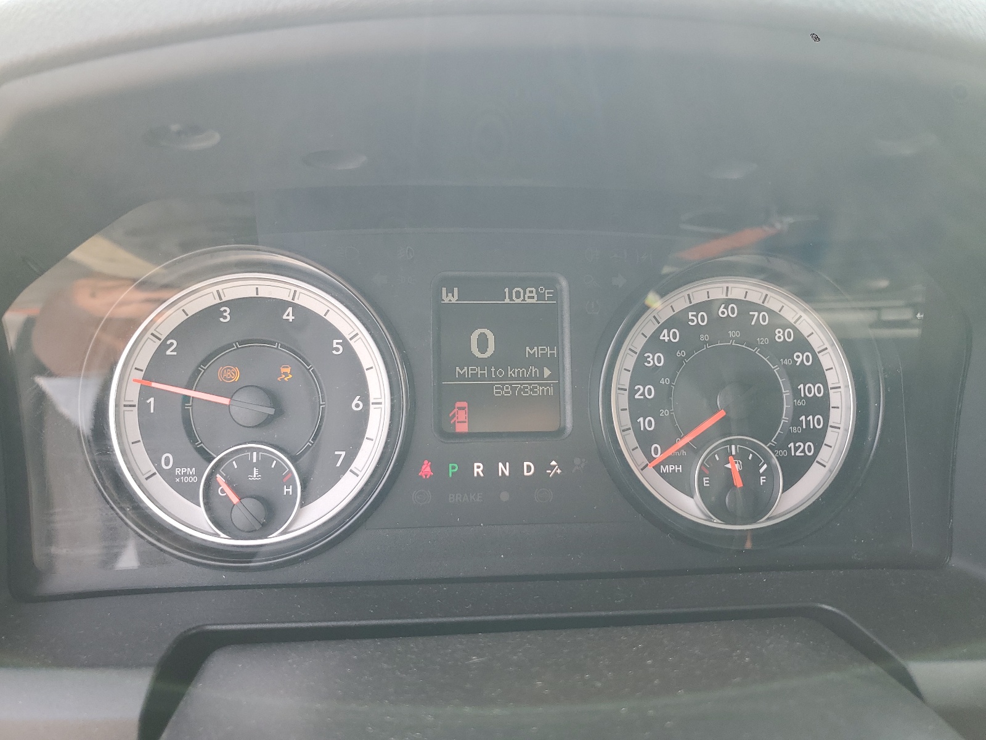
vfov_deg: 53.1
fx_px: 741
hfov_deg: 67.3
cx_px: 493
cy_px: 370
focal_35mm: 26
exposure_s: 1/204
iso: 50
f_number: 1.5
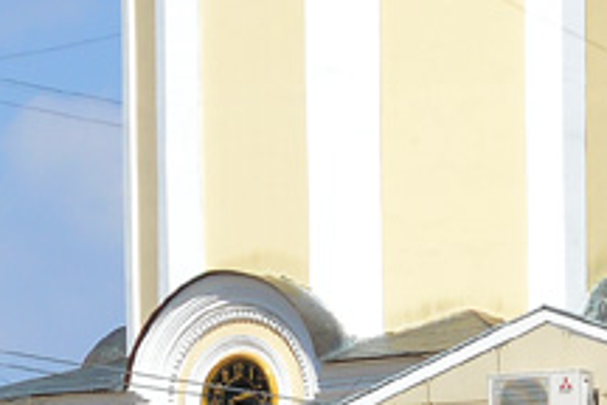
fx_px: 7300
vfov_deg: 3.2
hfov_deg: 4.8
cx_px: 511
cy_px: 849
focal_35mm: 433
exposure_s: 1/800
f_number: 6.3
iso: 200
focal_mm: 52
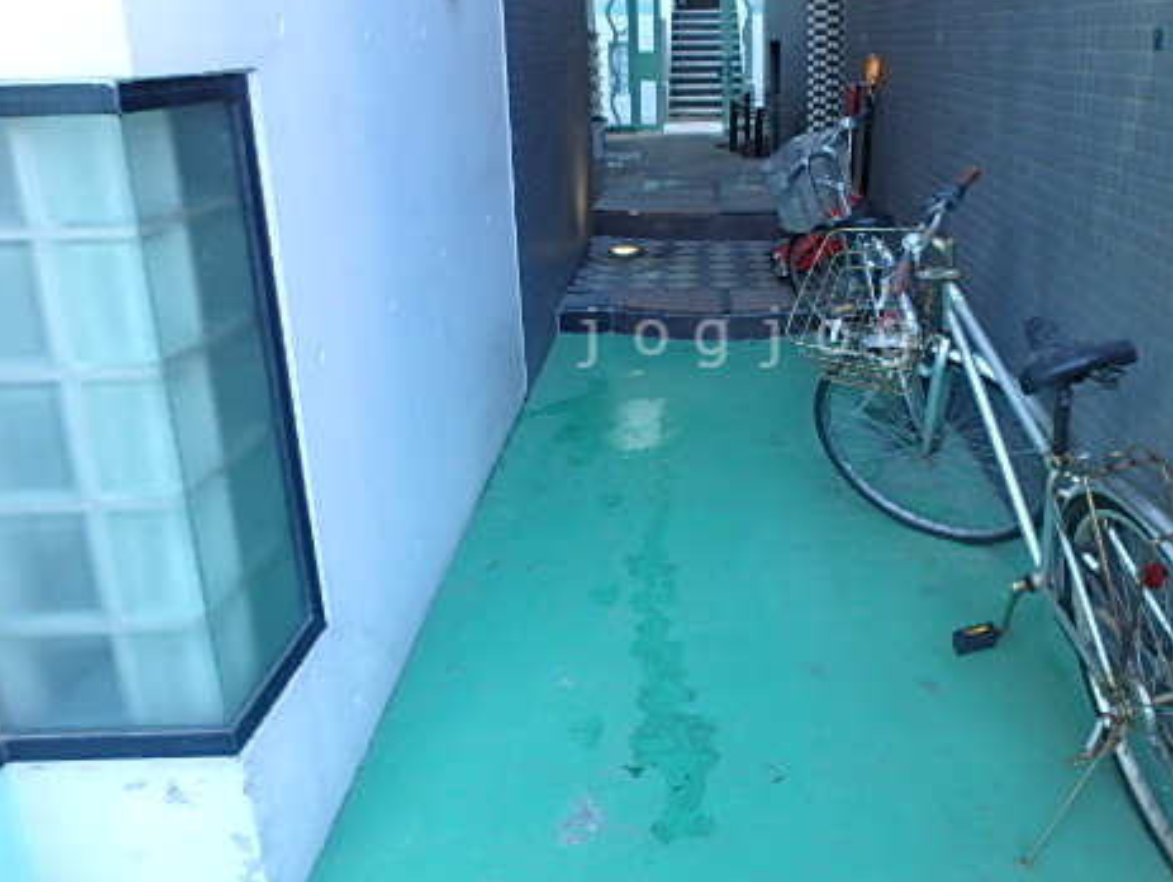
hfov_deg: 60.6
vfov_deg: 47.9
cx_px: 750
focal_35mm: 29
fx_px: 983
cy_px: 337
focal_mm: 3.7
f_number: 3.5
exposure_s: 1/30
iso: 200
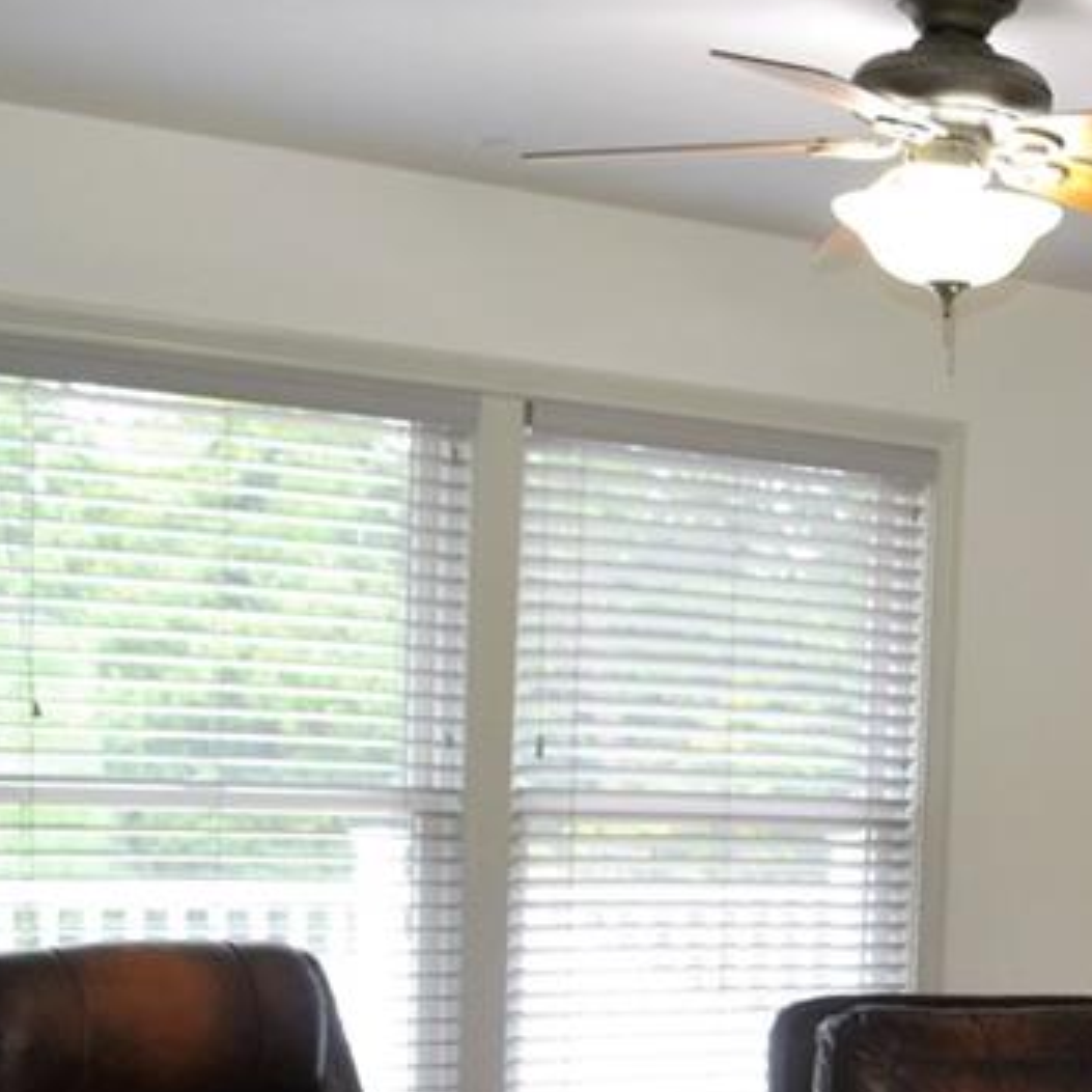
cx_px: 1229
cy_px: 980
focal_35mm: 67
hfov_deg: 23.9
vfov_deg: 25.0
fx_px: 2391
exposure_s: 1/60
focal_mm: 18
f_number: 3.5
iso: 560
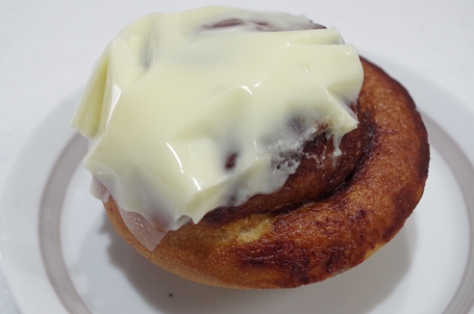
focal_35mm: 49
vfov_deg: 27.4
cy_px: 157
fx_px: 644
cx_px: 237
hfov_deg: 40.4
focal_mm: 32.5
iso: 1600
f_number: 5.6
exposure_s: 1/80
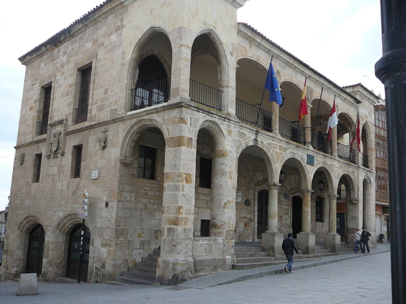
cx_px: 203
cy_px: 152
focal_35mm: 35
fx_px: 411
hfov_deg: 52.6
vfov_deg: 40.7
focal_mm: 5.2
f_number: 2.8
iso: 80
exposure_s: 1/640
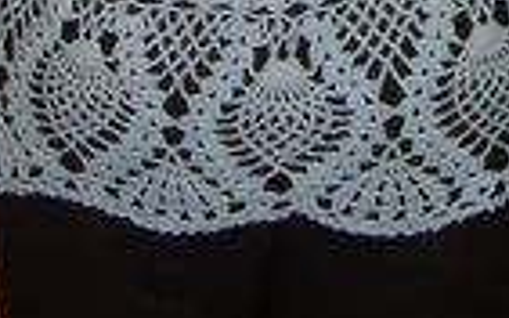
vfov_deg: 8.3
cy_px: -405
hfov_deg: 14.3
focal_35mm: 146
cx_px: 274
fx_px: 2024
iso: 100
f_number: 3
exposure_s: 1/45
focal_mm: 7.2
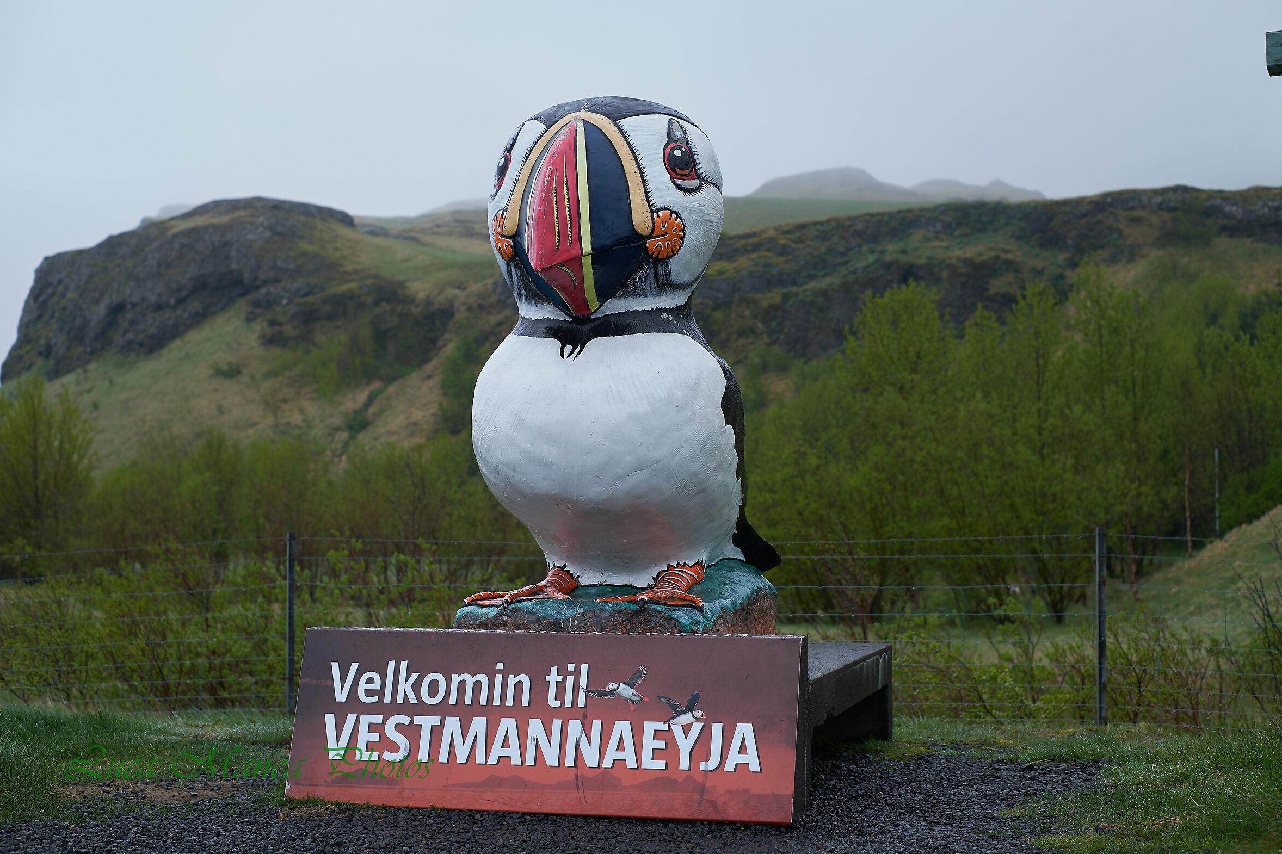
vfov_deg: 25.1
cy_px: 420
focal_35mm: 54
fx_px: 1923
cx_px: 646
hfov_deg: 36.9
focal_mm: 35
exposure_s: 1/250
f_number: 2.8
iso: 100
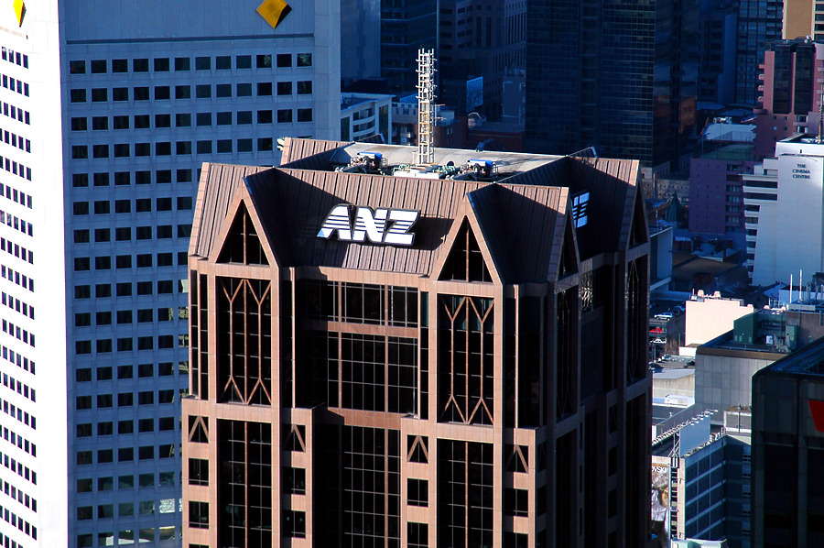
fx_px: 4630
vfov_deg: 6.8
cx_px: 412
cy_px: 274
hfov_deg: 10.2
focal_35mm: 202
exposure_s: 1/500
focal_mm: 135
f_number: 6.3
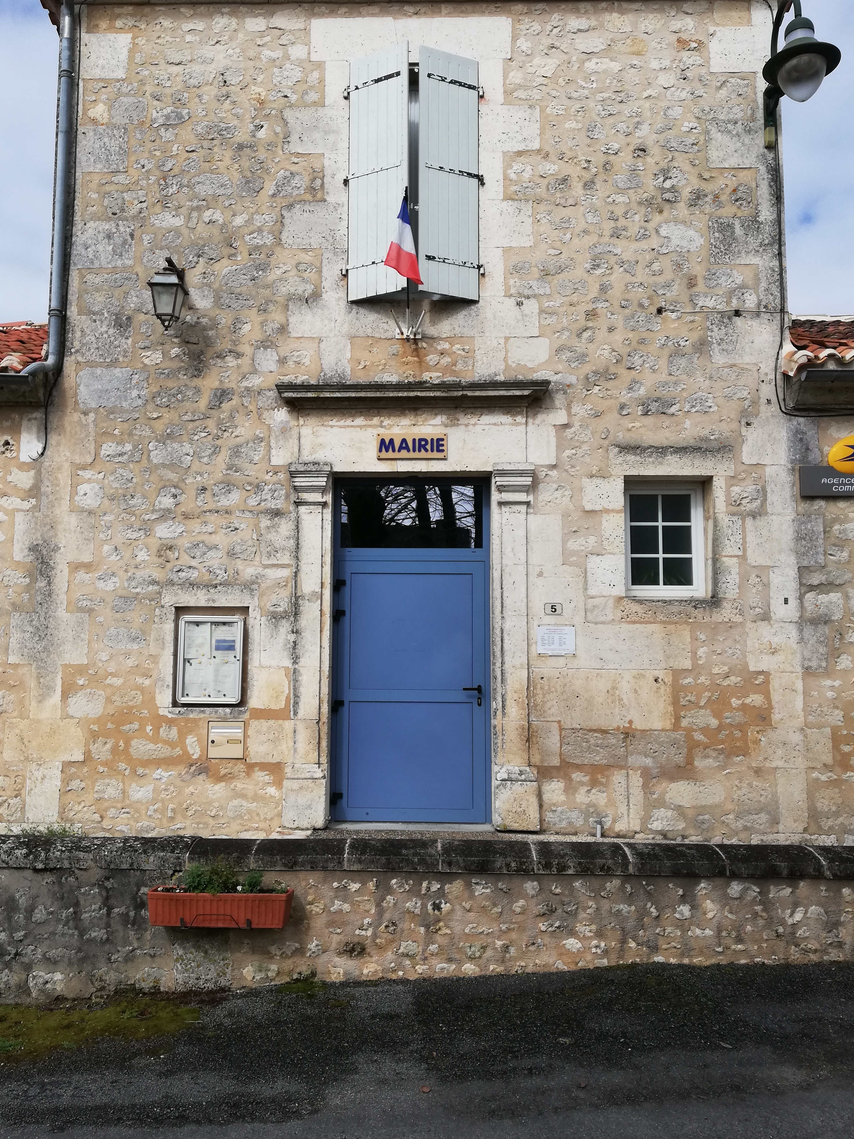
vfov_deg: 60.0
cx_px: 388
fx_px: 987
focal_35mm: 30
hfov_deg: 46.7
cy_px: 570
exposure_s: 1/1256
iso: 50
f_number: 2.2
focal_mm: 3.81
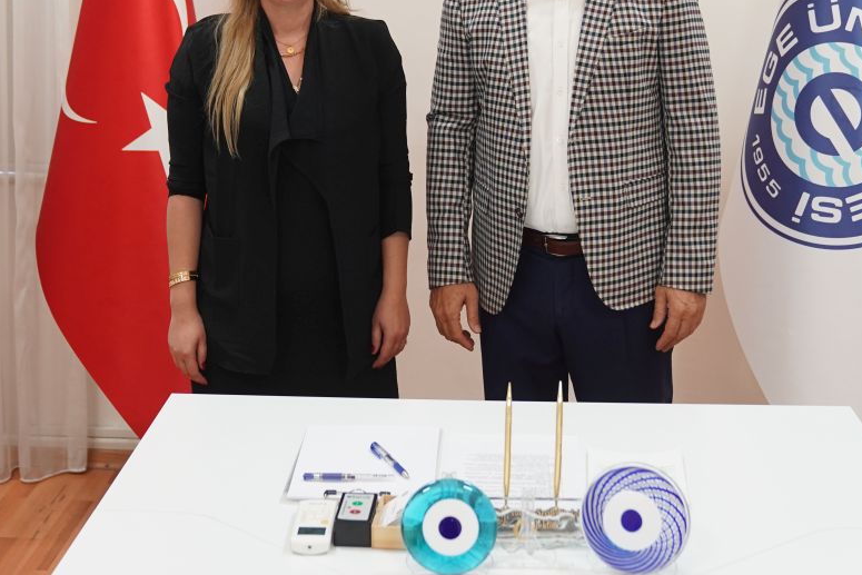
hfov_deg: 33.4
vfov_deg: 22.2
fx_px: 1437
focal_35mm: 60
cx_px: 423
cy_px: 90
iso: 1600
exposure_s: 1/125
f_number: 3.2
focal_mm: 31
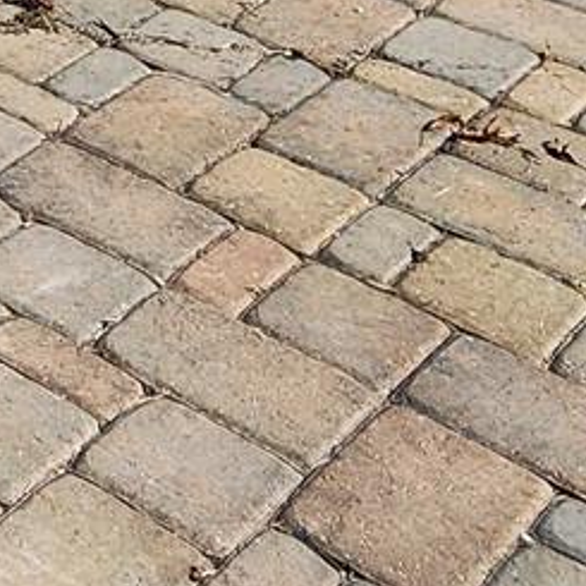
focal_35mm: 96
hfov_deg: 15.2
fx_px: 1839
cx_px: -521
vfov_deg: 13.8
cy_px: -749
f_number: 2.2
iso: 50
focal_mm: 2.2
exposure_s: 1/1799
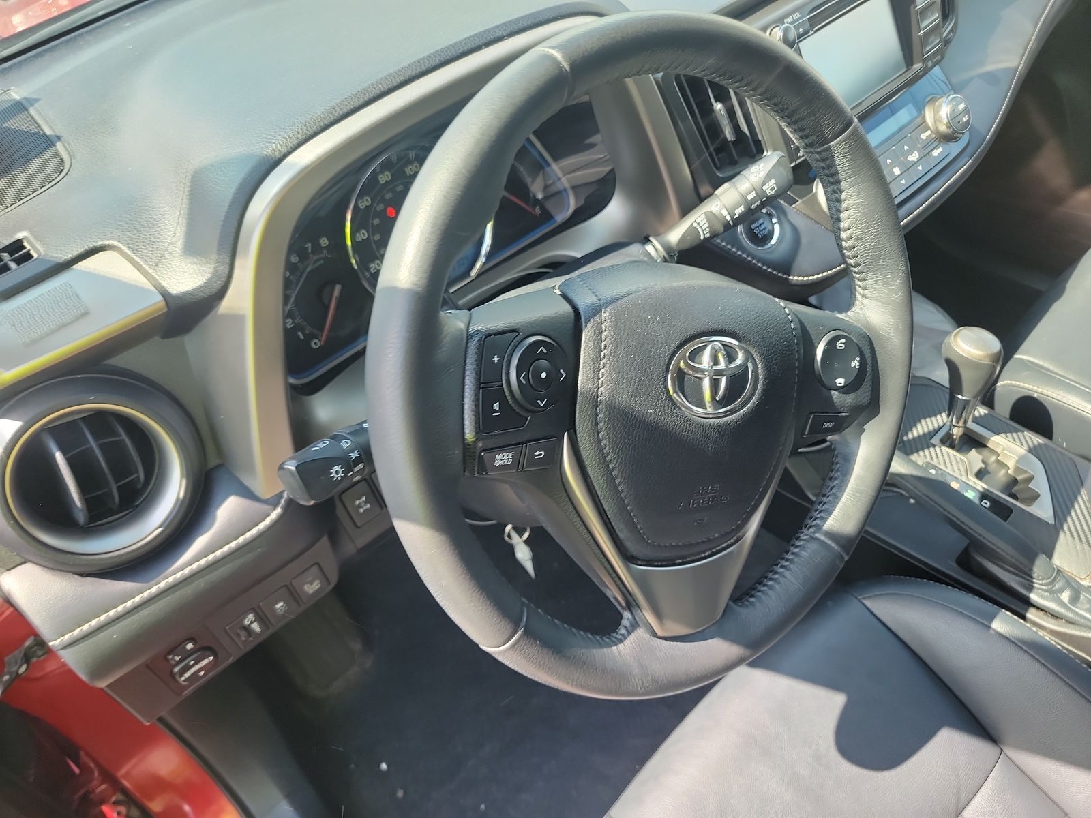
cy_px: 409
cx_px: 546
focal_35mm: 24
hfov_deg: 71.6
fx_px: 756
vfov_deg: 56.8
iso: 69
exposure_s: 1/59
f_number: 1.8
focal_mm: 6.7
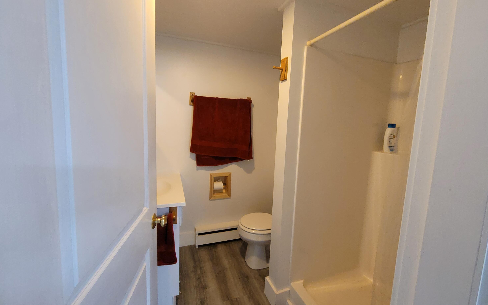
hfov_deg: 105.3
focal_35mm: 14
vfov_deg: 78.5
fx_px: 186
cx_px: 244
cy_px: 141
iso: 500
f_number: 2.2
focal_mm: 2.2
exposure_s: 1/30
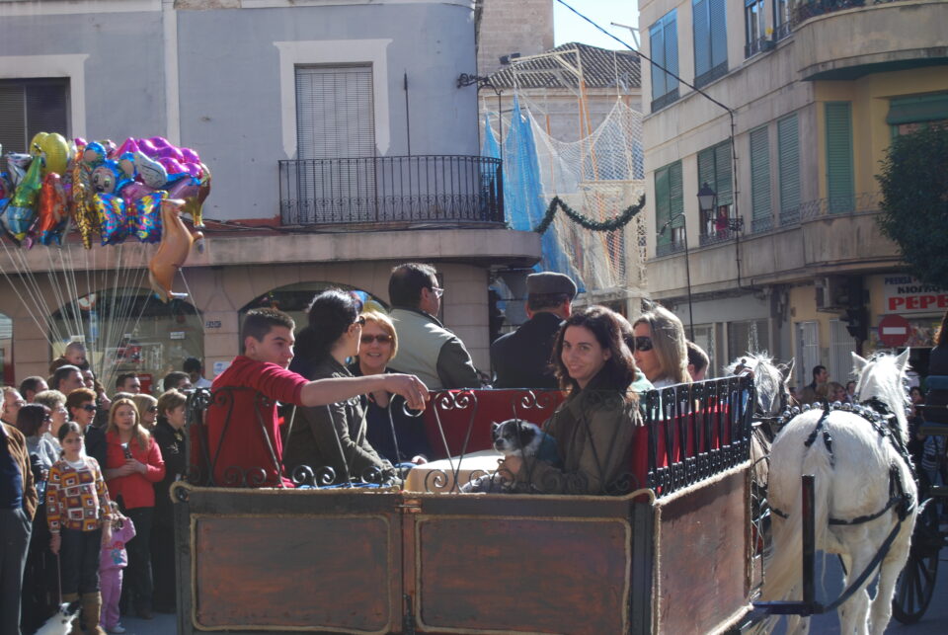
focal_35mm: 82
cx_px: 474
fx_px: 2175
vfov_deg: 16.6
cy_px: 318
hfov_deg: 24.6
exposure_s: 1/160
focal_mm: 55
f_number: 6.3
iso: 100
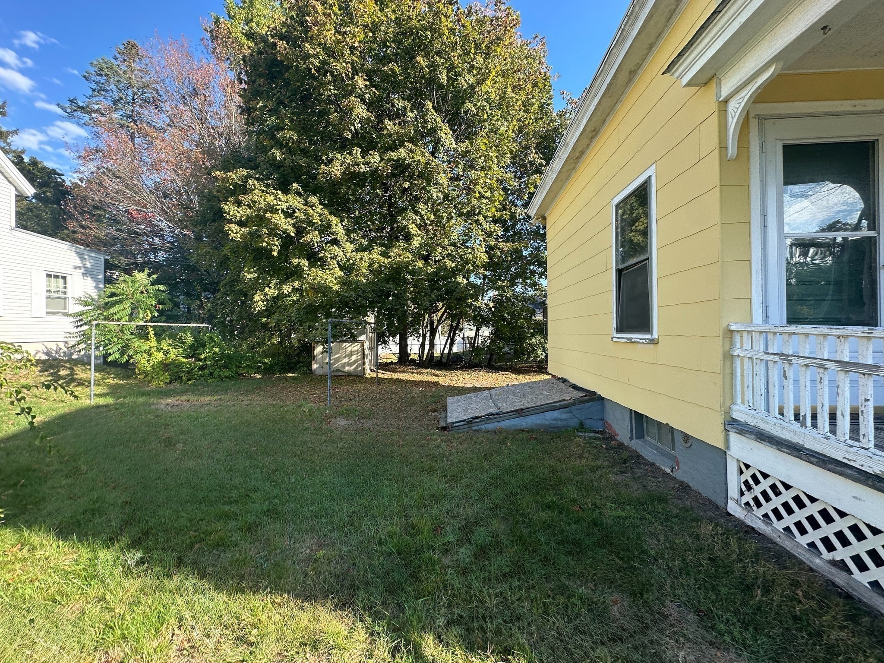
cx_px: 442
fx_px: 358
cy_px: 332
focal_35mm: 14
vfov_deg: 85.7
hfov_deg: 102.1
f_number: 2.2
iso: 40
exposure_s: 1/310
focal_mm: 2.22
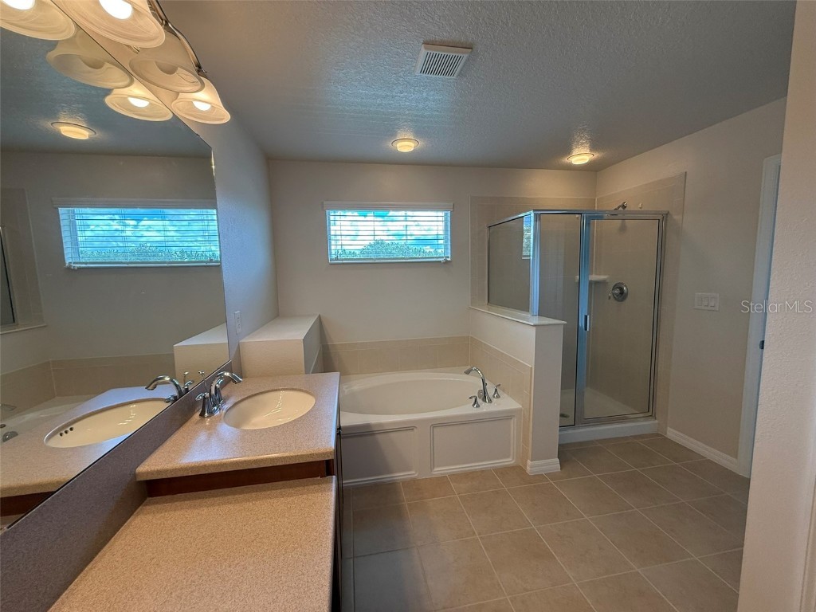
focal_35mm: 14
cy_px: 306
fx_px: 330
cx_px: 408
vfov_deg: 85.7
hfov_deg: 102.1
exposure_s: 1/120
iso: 125
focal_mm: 2.22
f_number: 2.2
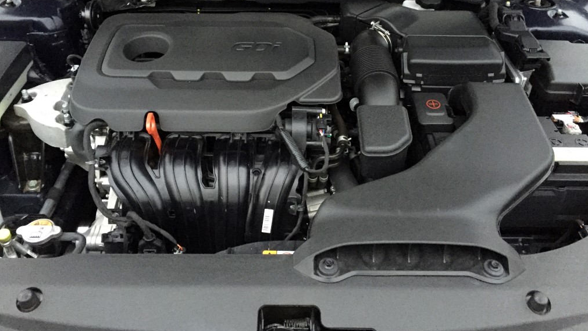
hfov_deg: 61.0
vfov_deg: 36.4
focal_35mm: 32
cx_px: 297
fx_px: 499
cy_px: 115
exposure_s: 1/15
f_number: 2.2
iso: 500
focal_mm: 4.15
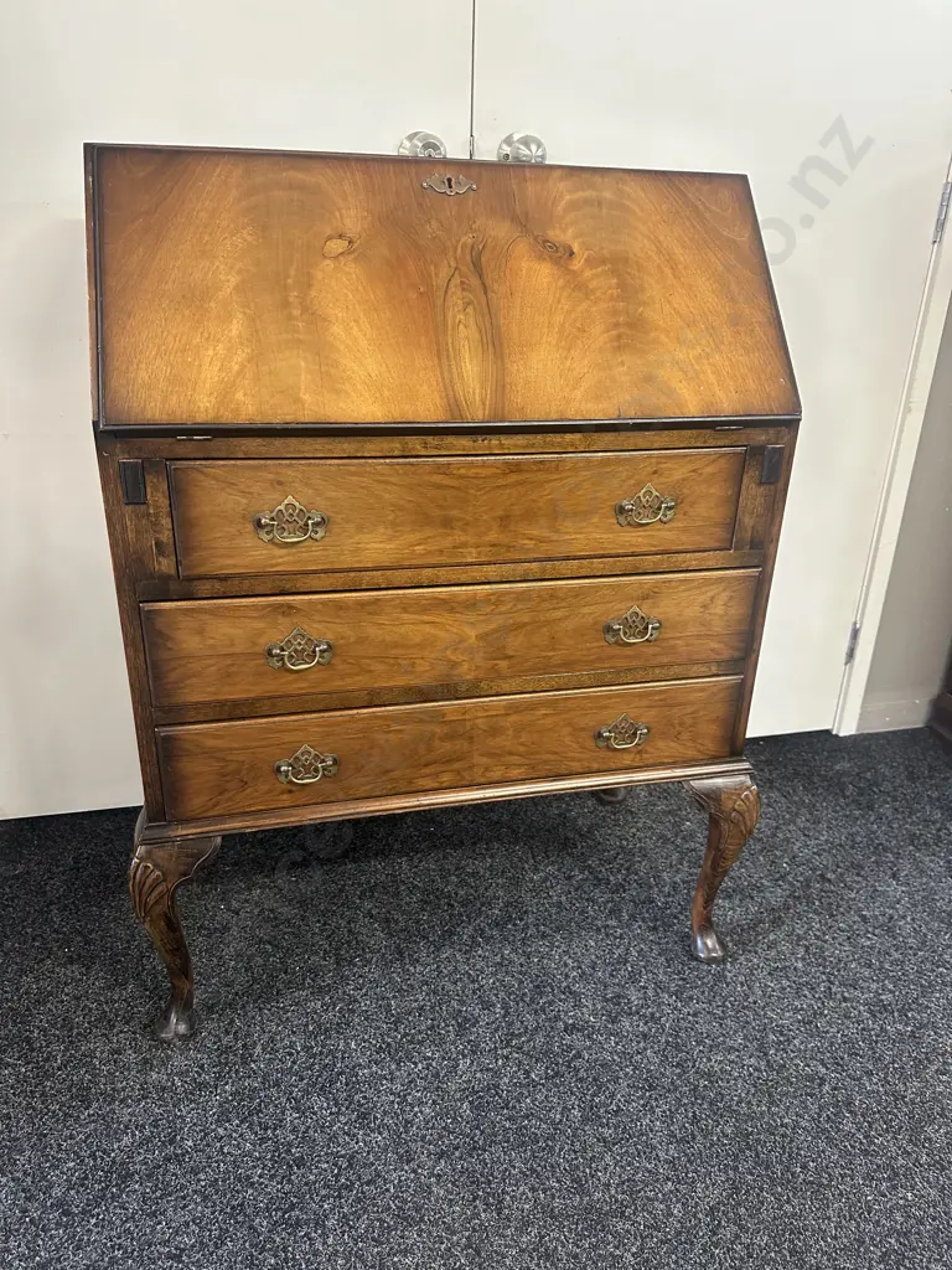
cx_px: 476
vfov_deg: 71.6
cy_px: 635
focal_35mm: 24
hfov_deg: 56.8
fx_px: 880
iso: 320
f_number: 1.78
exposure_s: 1/50
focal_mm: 6.86
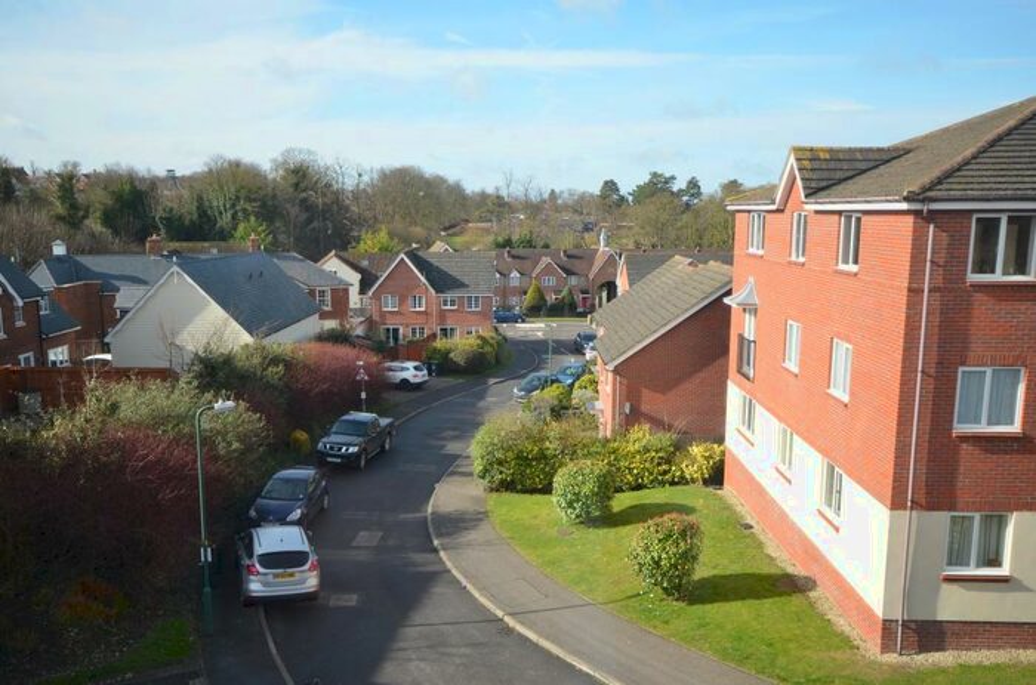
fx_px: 861
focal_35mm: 30
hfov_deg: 62.1
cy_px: 342
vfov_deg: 43.4
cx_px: 518
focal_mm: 20
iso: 200
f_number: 7.1
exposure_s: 1/200
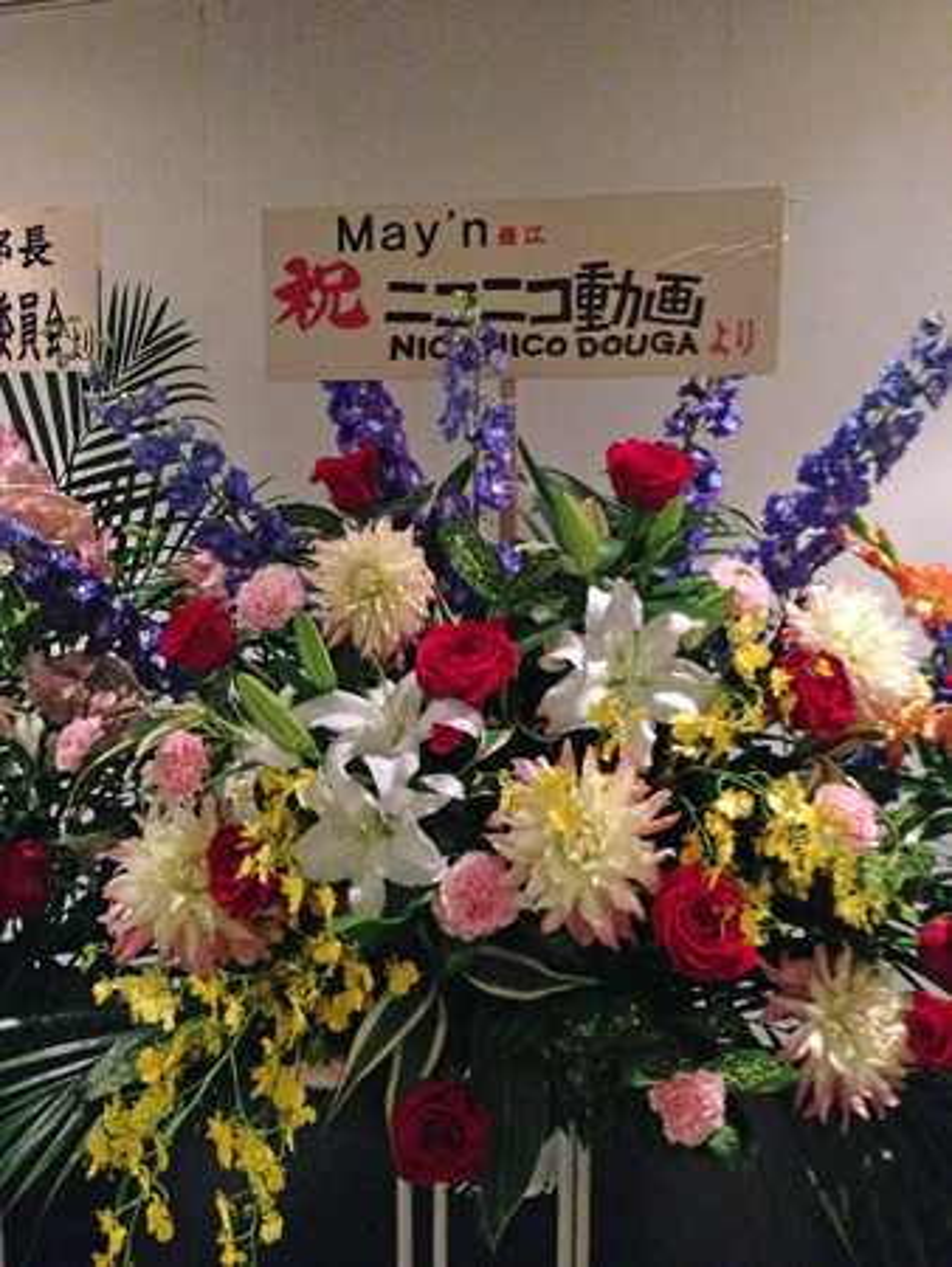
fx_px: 1209
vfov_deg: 55.3
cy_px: 634
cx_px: 476
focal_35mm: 33
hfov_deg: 43.0
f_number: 2.4
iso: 800
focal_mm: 4.13
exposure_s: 1/15
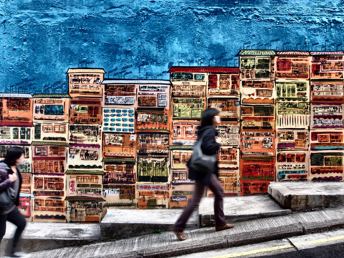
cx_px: 172
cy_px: 129
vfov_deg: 35.1
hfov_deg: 45.8
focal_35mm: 41
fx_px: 407
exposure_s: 1/30
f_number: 3.6
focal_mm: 7.2
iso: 125
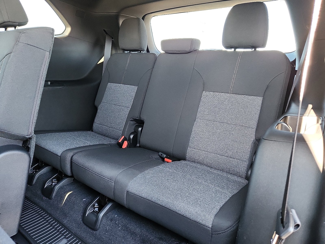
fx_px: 216
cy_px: 122
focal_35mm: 23
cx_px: 162
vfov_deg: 58.9
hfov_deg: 73.9
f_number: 1.8
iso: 607
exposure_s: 1/50
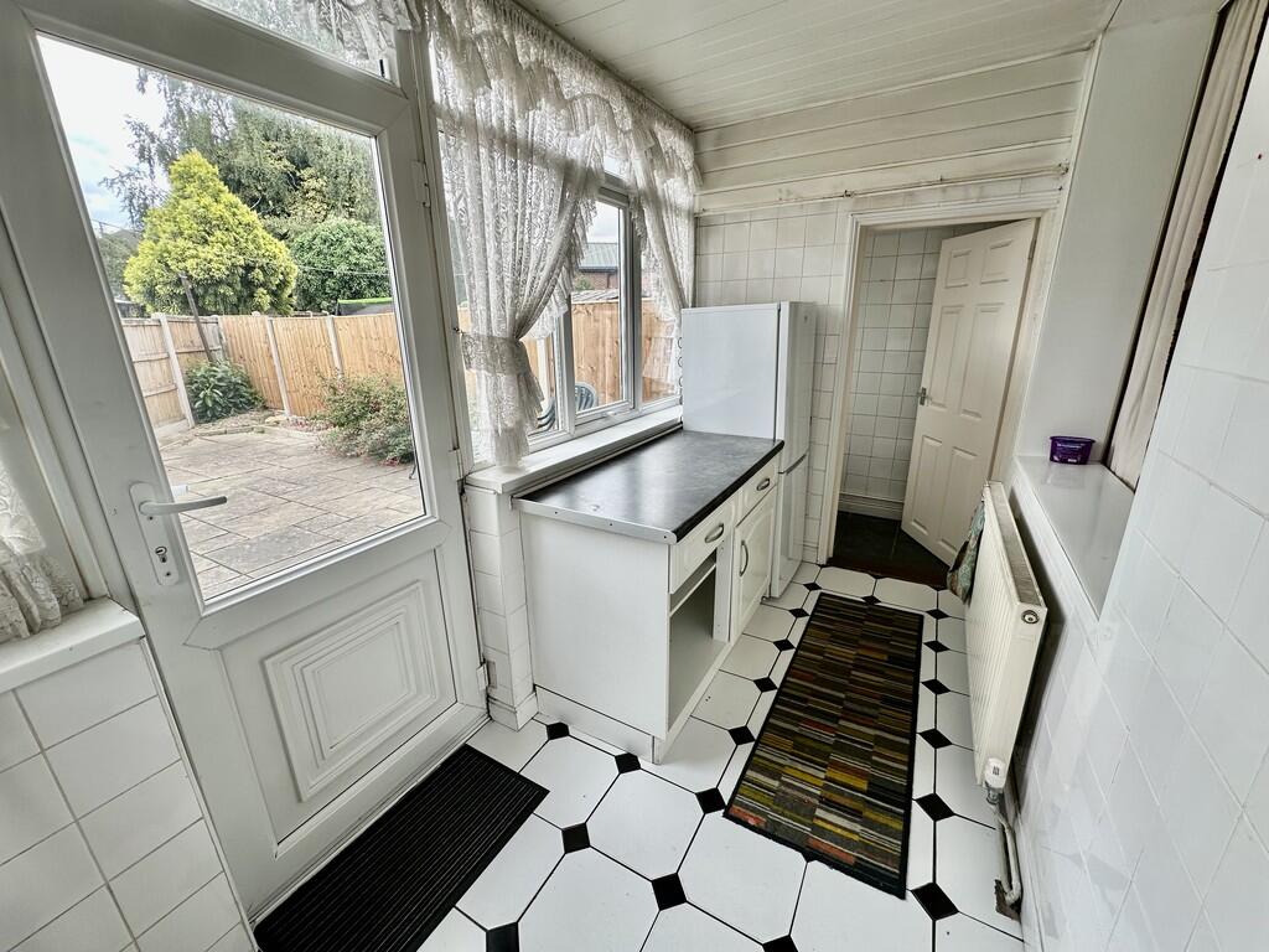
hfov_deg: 102.1
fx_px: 513
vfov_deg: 85.7
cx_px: 634
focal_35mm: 14
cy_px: 476
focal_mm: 2.22
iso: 40
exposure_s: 1/113
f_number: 2.2
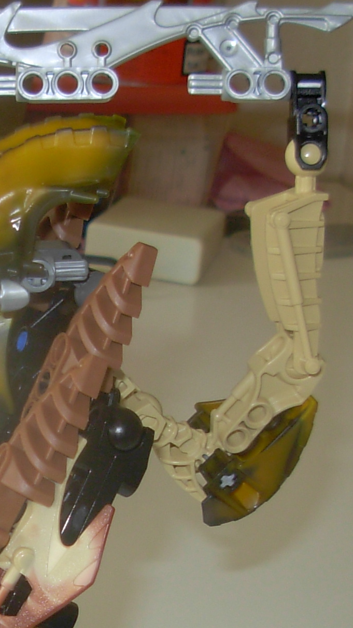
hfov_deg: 11.2
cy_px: 485
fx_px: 1748
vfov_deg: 20.2
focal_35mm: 105
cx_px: -110
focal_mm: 6.3
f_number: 2.9
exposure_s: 1/62.1
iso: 79
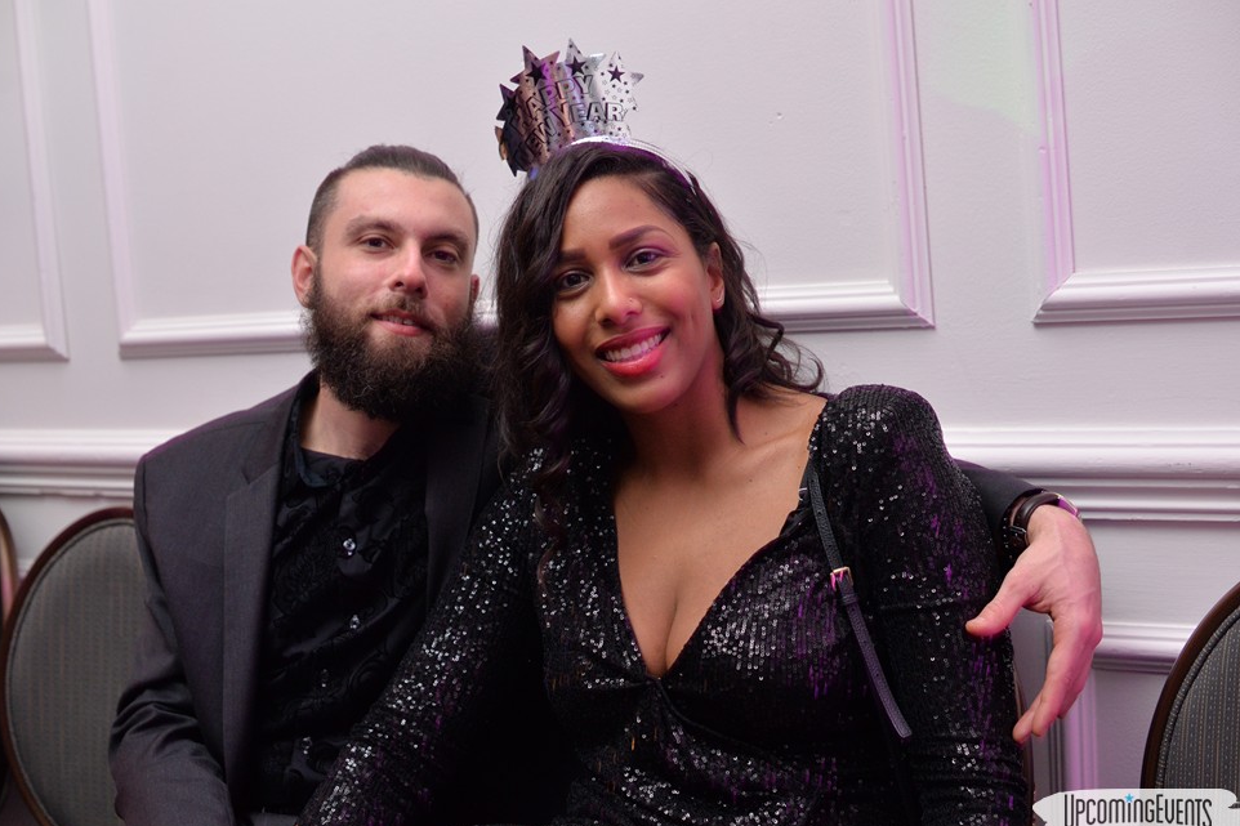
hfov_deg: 38.2
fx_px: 1791
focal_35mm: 52
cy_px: 428
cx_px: 606
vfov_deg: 26.0
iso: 2000
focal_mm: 50
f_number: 4
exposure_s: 1/50
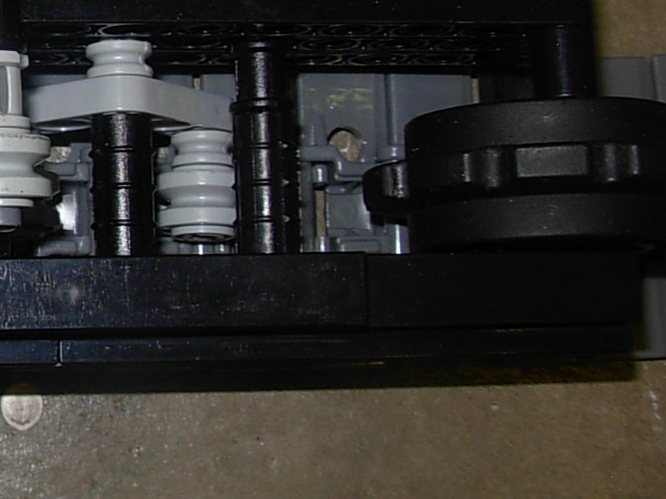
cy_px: 123
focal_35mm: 101
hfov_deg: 18.1
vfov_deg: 14.6
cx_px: -211
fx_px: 1943
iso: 79
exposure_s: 1/22.6
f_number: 4.9
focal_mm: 6.3
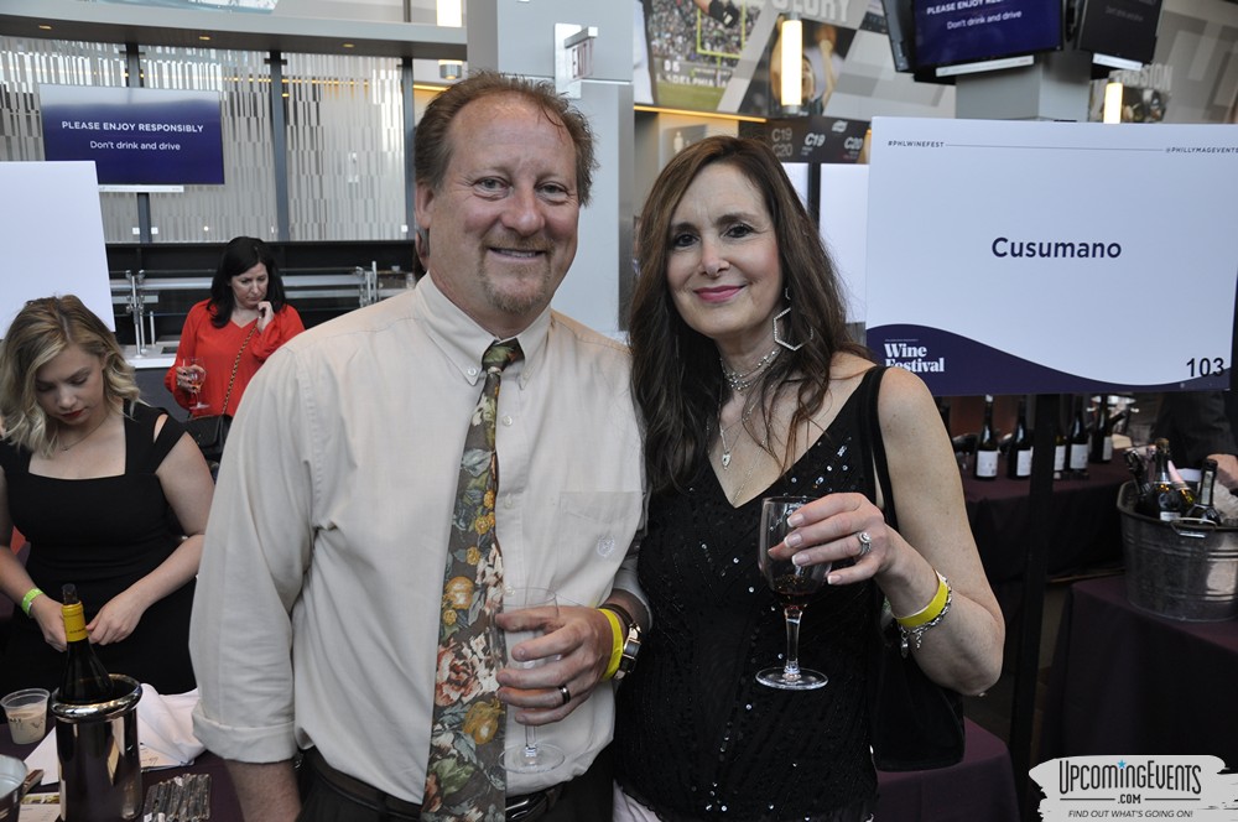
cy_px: 411
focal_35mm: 32
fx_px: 1082
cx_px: 619
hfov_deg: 59.6
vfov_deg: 41.6
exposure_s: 1/60
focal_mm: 21
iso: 400
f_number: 5
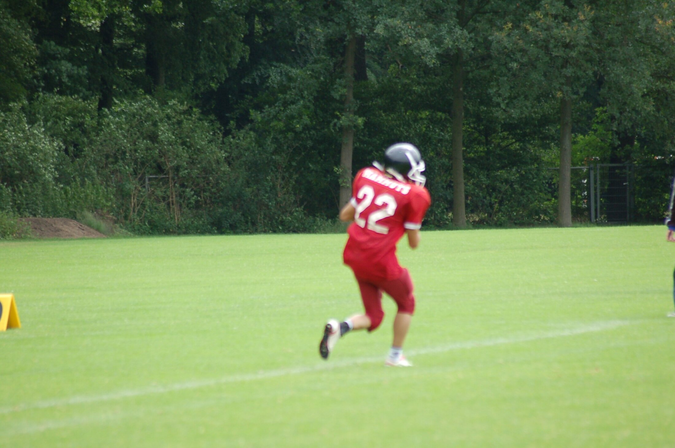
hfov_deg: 6.3
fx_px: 6176
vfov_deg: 4.1
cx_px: 338
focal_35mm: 330
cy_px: 224
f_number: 5.3
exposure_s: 1/500
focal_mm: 220
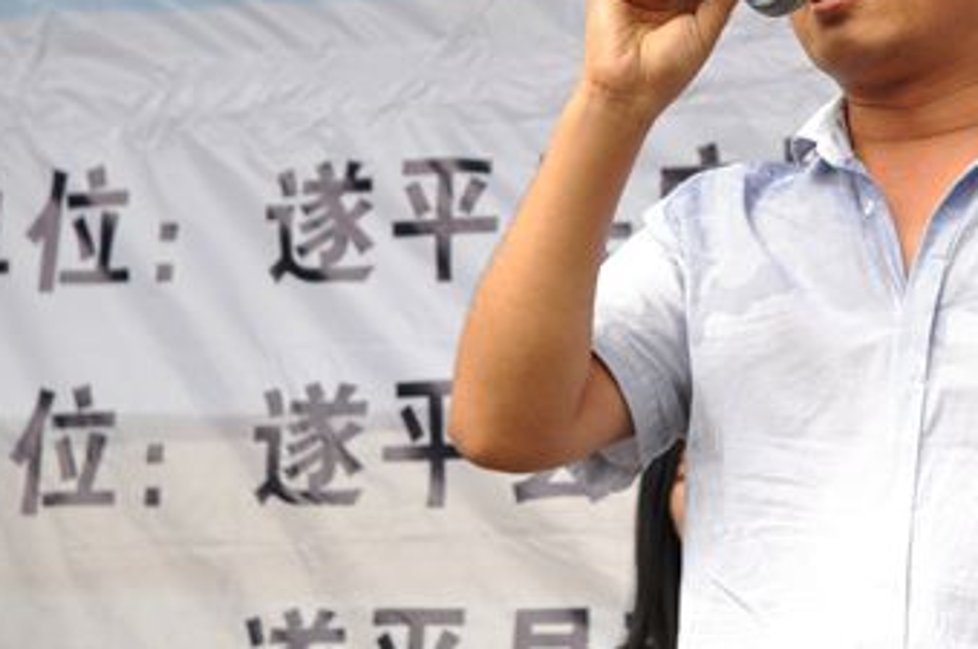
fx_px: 5046
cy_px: 79
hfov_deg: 11.0
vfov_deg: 7.3
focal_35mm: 186
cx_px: 851
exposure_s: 1/320
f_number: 5.6
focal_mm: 70
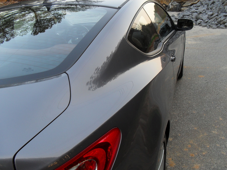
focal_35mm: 35
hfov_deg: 52.6
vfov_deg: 40.7
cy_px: 85
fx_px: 230
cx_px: 114
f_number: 3.2
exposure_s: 1/30
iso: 100
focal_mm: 6.3
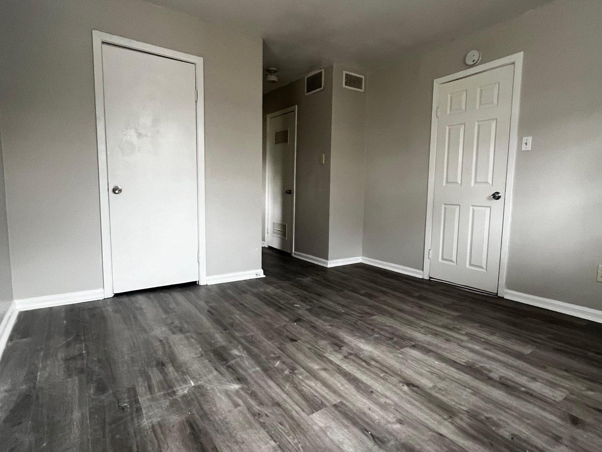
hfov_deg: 87.7
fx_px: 313
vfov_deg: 71.6
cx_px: 307
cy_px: 220
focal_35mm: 18
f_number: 1.8
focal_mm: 1.57
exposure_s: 1/60
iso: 250
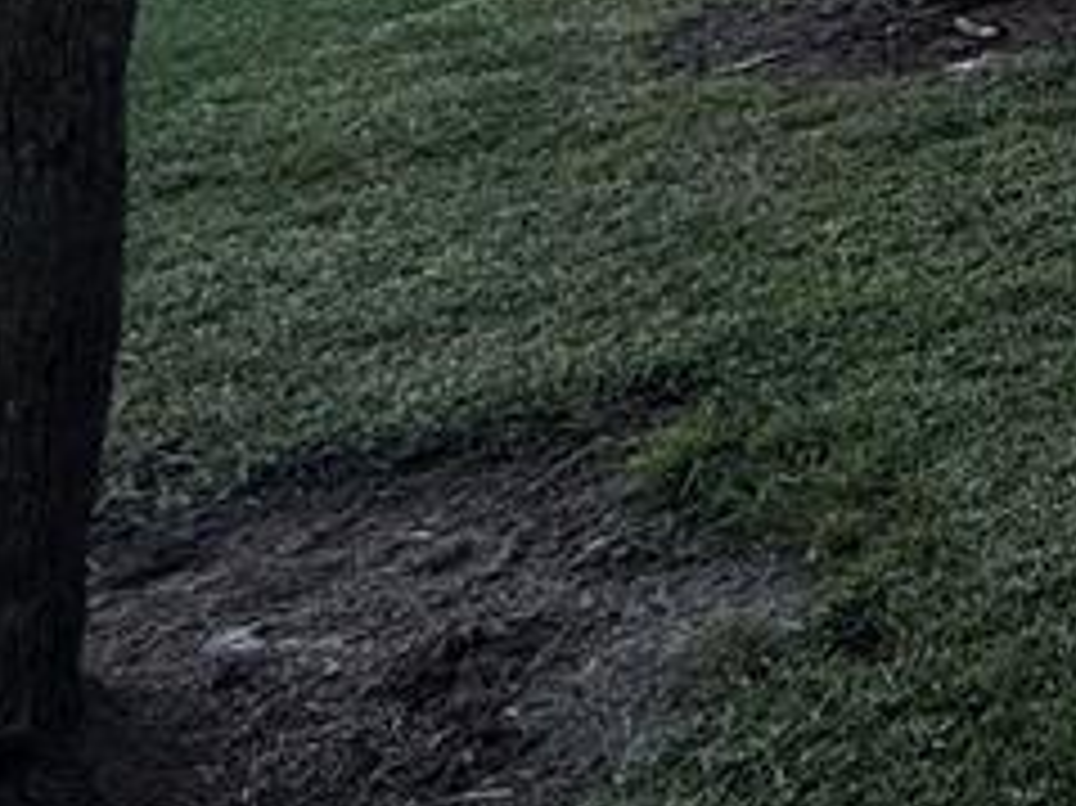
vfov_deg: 20.3
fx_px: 1864
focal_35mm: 60
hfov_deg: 21.5
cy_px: -464
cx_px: 1922
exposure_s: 1/694
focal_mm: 2.22
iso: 50
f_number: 2.2
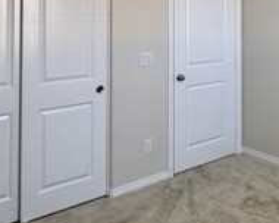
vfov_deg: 30.8
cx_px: 267
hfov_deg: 36.9
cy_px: 10
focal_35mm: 46
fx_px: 380
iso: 200
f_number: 2.2
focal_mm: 2.22
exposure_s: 1/99
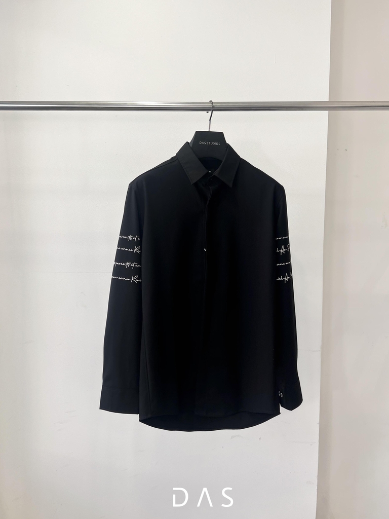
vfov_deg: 67.3
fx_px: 390
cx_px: 194
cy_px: 260
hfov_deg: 53.1
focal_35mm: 26
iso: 40
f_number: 1.5
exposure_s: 1/259
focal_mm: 5.7
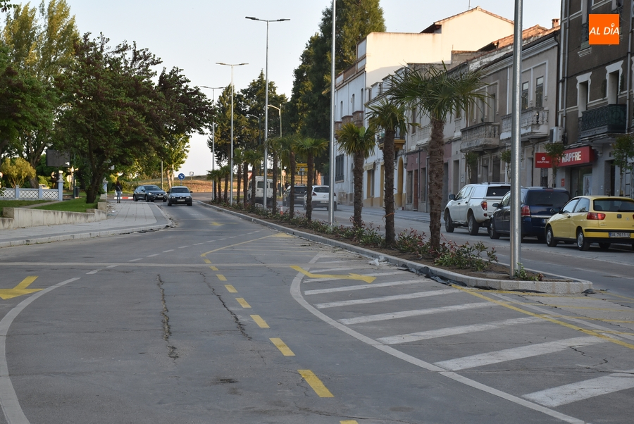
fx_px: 1375
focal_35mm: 78
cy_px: 212
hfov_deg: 26.0
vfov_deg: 17.5
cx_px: 317
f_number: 7.1
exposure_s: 1/200
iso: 400
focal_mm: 52
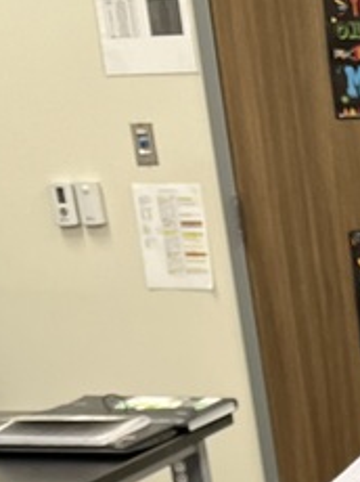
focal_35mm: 116
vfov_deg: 14.1
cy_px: 985
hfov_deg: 11.6
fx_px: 1611
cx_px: 680
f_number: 1.6
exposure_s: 1/120
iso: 125
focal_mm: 5.1
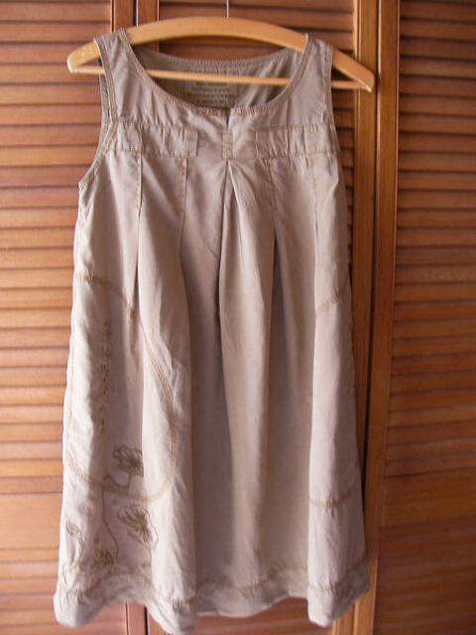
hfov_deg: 35.1
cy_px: 318
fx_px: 752
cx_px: 238
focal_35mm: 41
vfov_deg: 45.8
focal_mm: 6.3
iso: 100
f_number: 3.5
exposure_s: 1/7.6
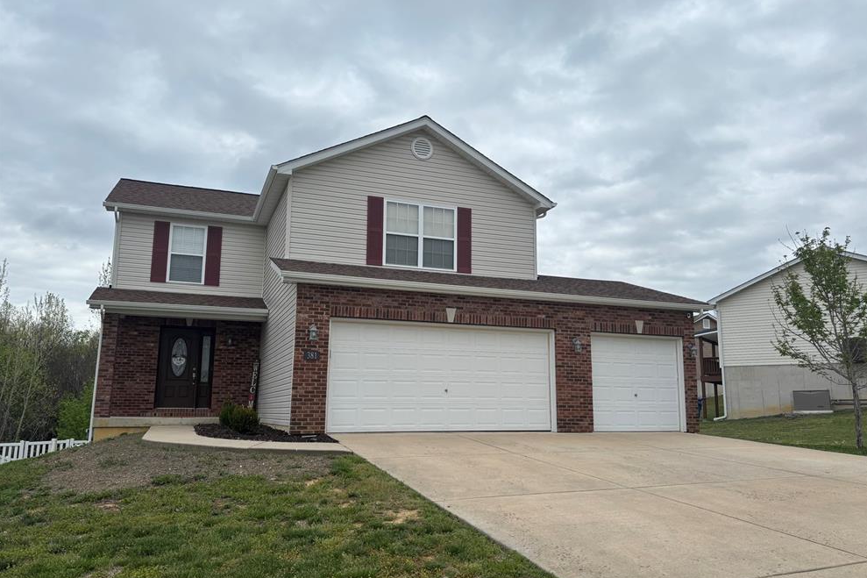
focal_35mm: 28
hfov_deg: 65.5
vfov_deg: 46.4
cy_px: 292
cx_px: 445
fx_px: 674
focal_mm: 5.96
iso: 50
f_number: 1.6
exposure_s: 1/3788
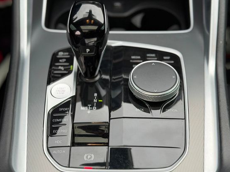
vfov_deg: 26.1
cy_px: 85
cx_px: 119
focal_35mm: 56
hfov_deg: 34.4
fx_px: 372
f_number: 1.78
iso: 100
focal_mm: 6.76
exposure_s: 1/49
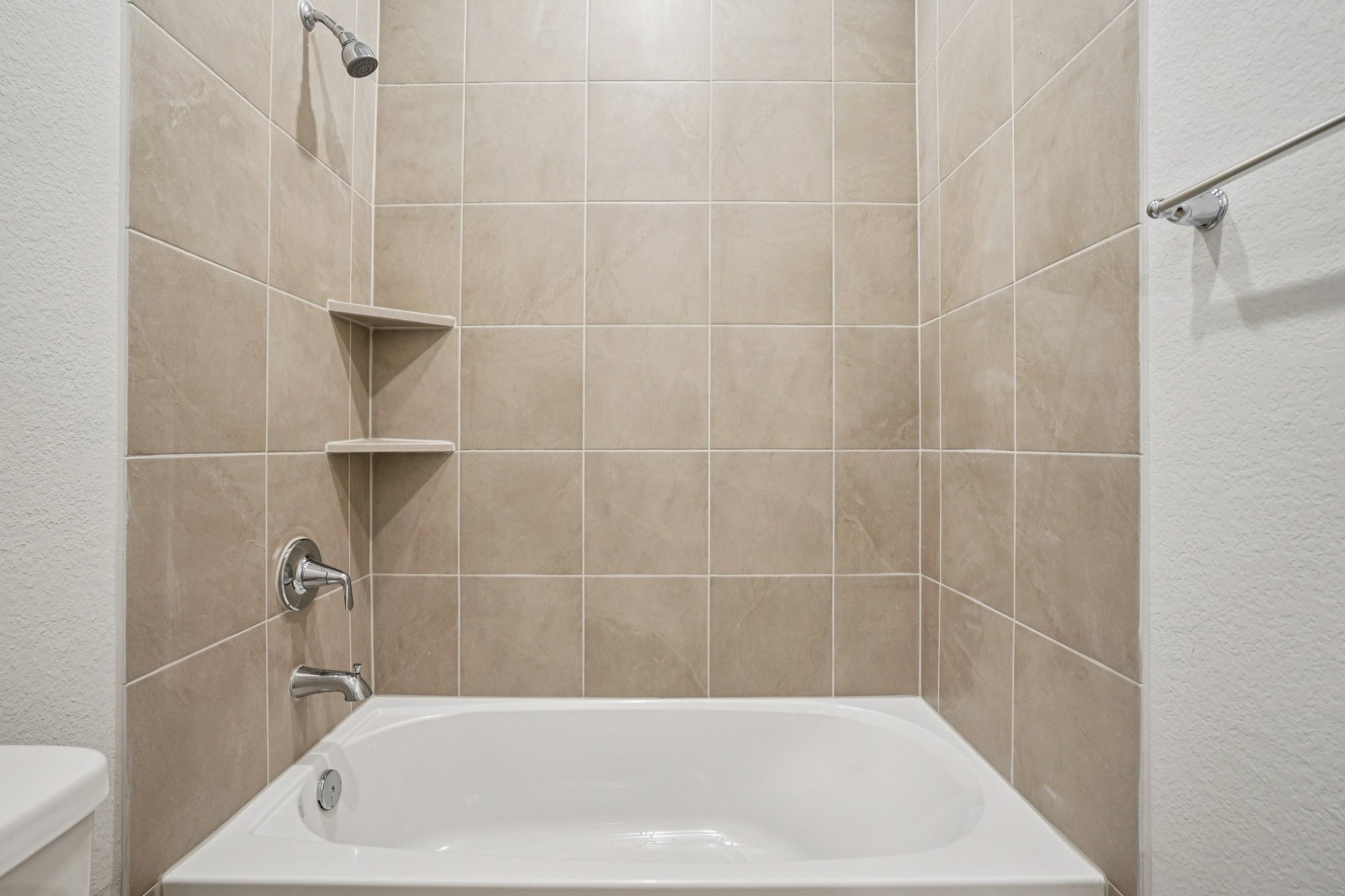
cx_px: 672
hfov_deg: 96.7
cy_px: 448
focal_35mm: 16
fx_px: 598
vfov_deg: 73.7
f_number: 8
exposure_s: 1/13
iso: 400
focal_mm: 16
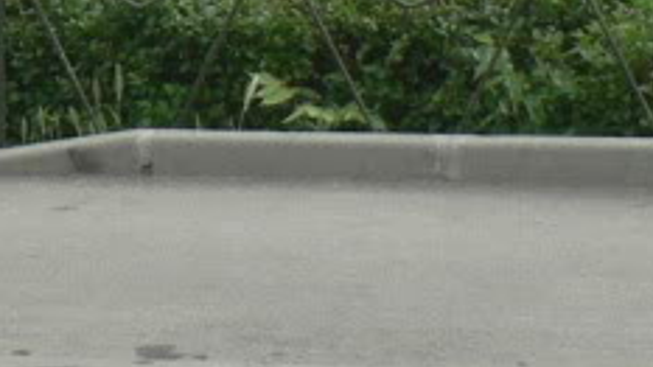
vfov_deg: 3.6
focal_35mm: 335
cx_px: -3
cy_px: -546
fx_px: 5800
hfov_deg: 6.4
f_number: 4
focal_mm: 11.6
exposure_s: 1/250
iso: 100
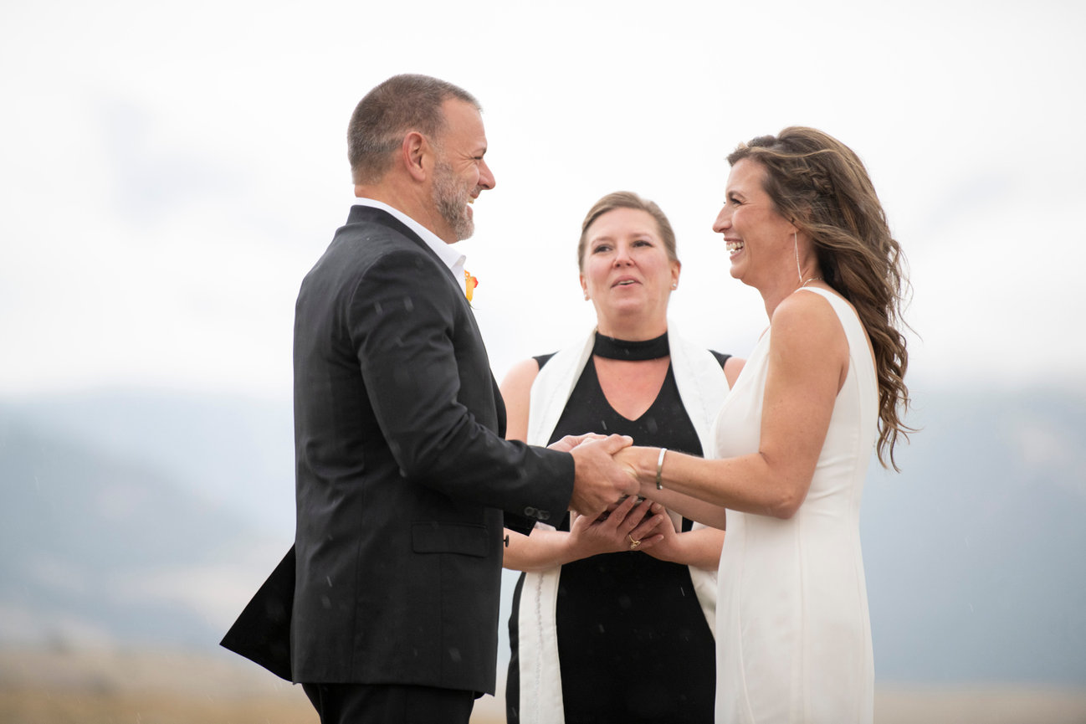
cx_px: 543
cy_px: 362
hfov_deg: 10.3
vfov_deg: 6.9
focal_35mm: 200
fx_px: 6032
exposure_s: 1/500
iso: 800
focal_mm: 200
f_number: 2.8
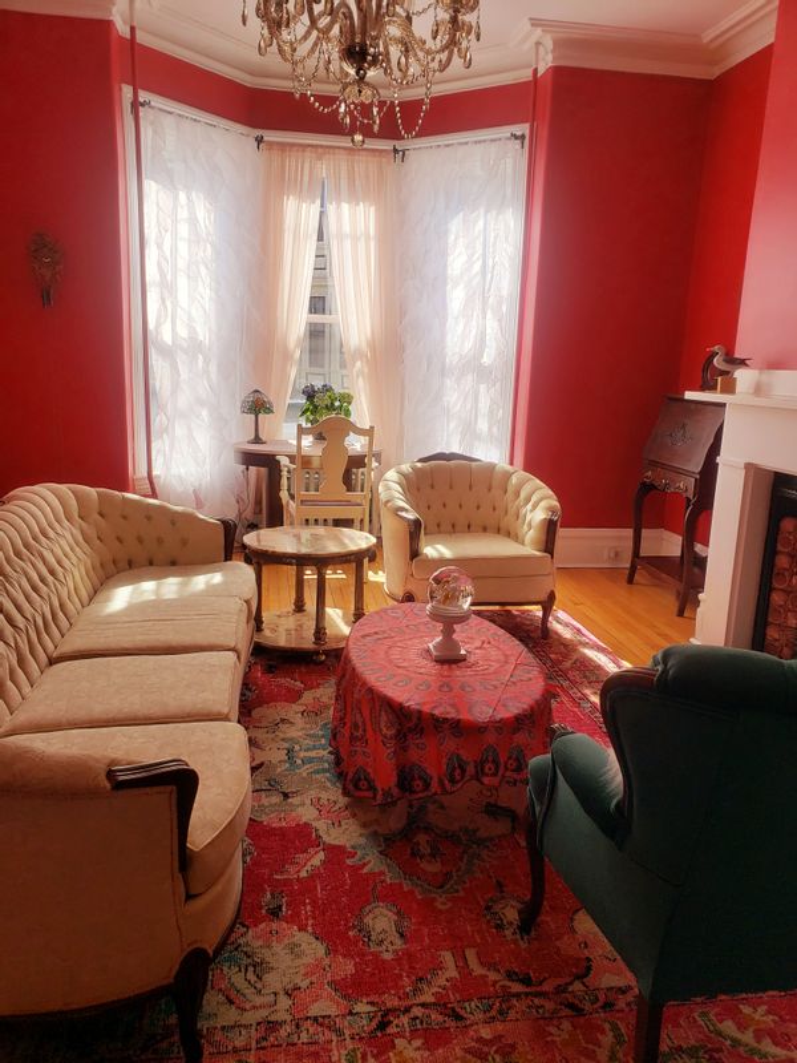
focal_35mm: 26
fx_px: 798
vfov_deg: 67.3
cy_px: 532
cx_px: 398
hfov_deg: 53.1
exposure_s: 1/298
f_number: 2.4
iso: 50
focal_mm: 4.3
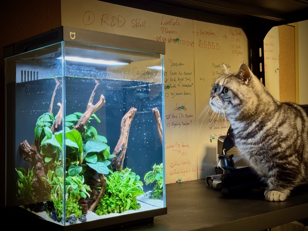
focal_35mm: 48
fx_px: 427
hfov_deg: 39.7
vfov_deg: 30.3
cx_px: 154
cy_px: 116
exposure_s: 1/39
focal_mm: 6.76
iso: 500
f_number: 1.78
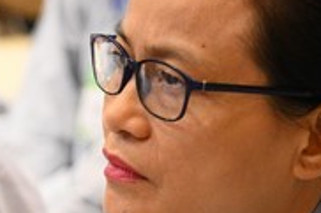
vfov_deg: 3.6
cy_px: 160
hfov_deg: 5.5
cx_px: 72
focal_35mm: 376
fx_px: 3350
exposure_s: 1/160
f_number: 4
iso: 8000
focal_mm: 105
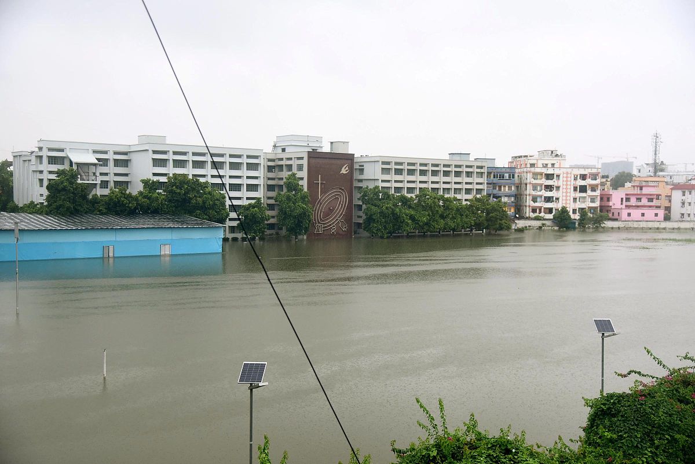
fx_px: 734
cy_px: 232
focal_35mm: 38
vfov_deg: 35.1
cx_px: 348
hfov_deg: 50.7
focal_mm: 38
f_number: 4
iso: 640
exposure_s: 1/200
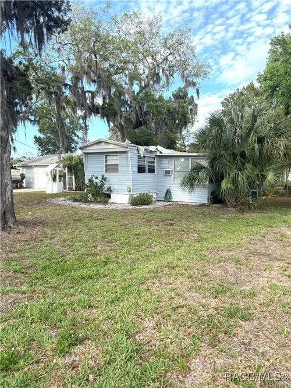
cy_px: 194
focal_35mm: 24
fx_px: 269
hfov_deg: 56.8
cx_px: 146
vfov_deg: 71.6
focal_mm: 6.76
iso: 80
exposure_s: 1/1339
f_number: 1.78
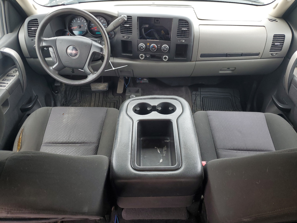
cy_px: 112
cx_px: 148
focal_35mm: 26
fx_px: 223
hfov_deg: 67.3
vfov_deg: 53.1
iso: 50
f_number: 1.5
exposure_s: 1/135
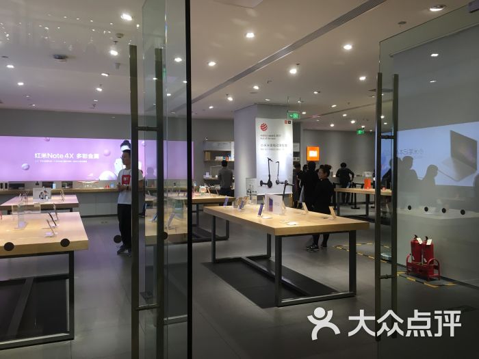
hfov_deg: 61.7
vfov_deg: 48.2
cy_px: 180
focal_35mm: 29
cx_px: 240
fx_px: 401
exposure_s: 1/33
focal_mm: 4.15
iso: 32
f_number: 2.2
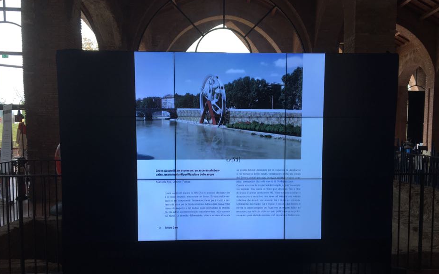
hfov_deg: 58.2
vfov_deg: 38.1
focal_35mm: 33
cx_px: 222
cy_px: 164
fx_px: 395
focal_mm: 4.15
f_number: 2.2
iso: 32
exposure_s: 1/100
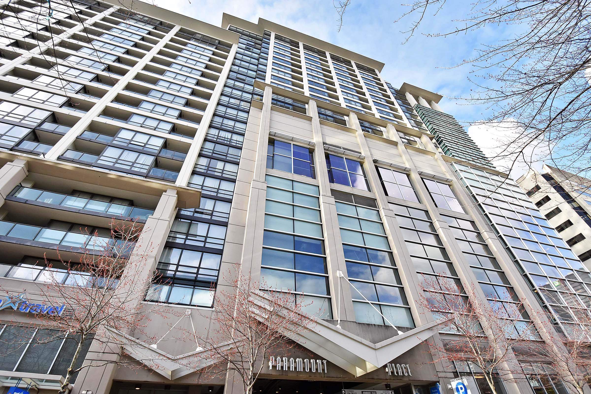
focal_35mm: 15
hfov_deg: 100.4
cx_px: 296
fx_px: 246
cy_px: 197
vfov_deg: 77.3
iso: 400
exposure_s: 1/320
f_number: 7.1
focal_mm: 10
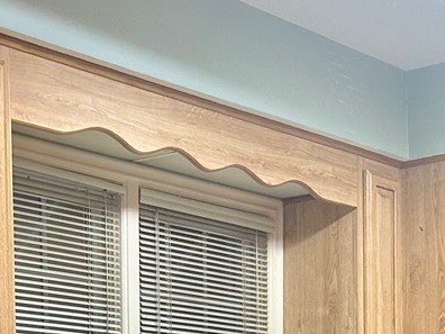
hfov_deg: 18.4
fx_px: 1350
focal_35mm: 105
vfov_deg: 13.2
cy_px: 530
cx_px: 38
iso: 80
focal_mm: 5.7
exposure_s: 1/60
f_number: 1.5
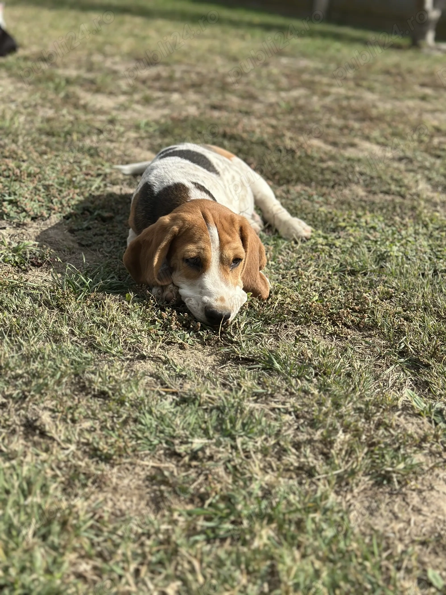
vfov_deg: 39.7
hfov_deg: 30.3
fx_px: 825
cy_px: 298
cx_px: 223
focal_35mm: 48
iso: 100
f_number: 1.78
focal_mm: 6.86
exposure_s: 1/4566
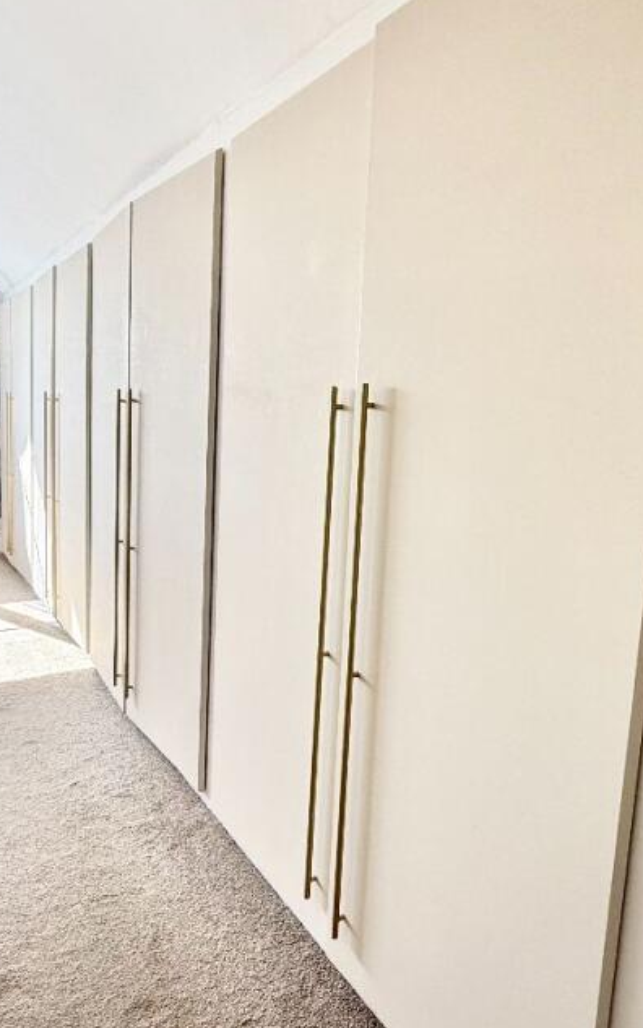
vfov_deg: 74.8
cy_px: 526
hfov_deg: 49.9
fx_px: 672
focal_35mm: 24
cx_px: 443
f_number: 2.2
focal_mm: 2.22
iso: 64
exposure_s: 1/118
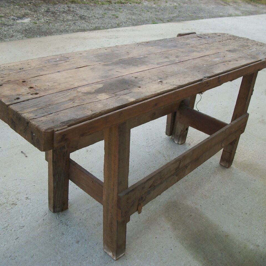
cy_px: 132
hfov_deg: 43.9
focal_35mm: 38
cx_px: 128
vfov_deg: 43.9
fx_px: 330
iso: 80
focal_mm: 5.7
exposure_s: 1/160
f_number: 2.9
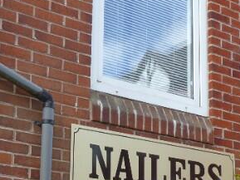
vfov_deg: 16.9
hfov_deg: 22.8
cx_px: 172
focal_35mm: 85
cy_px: 187
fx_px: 590
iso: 100
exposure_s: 1/100
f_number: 4
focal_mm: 4.3
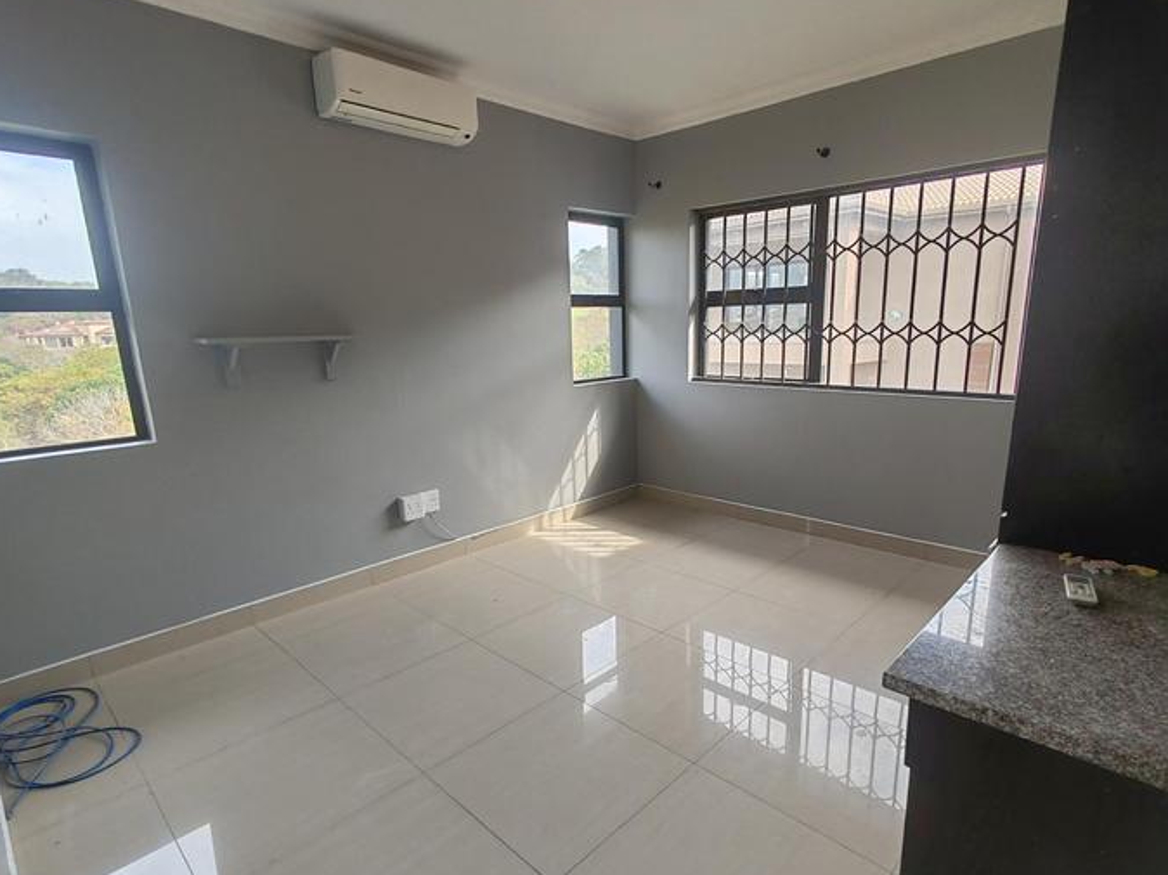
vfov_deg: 68.6
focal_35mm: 19
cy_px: 470
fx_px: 641
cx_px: 601
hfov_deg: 84.7
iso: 50
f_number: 2.2
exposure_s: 1/110
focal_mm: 1.96
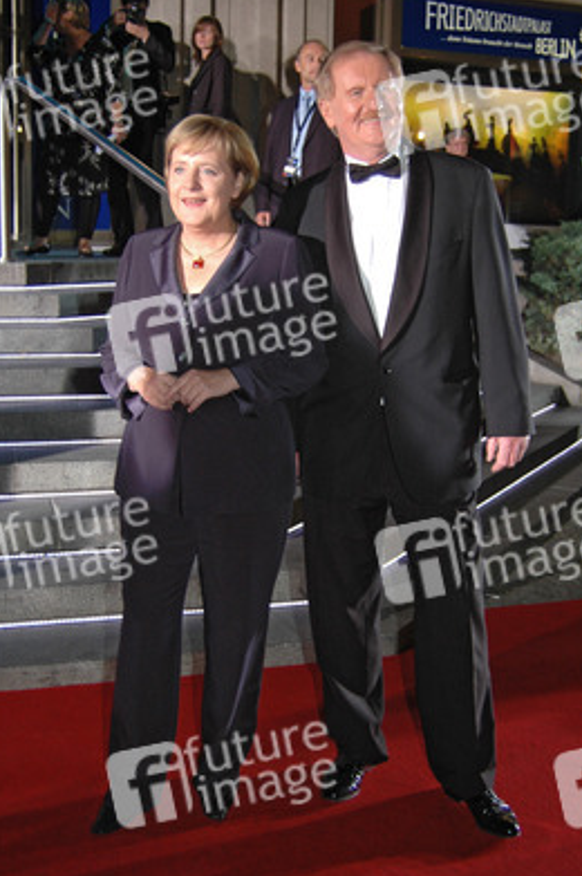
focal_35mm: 45
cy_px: 439
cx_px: 287
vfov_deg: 44.1
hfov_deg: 30.1
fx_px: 1081
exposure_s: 1/60
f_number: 5
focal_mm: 29
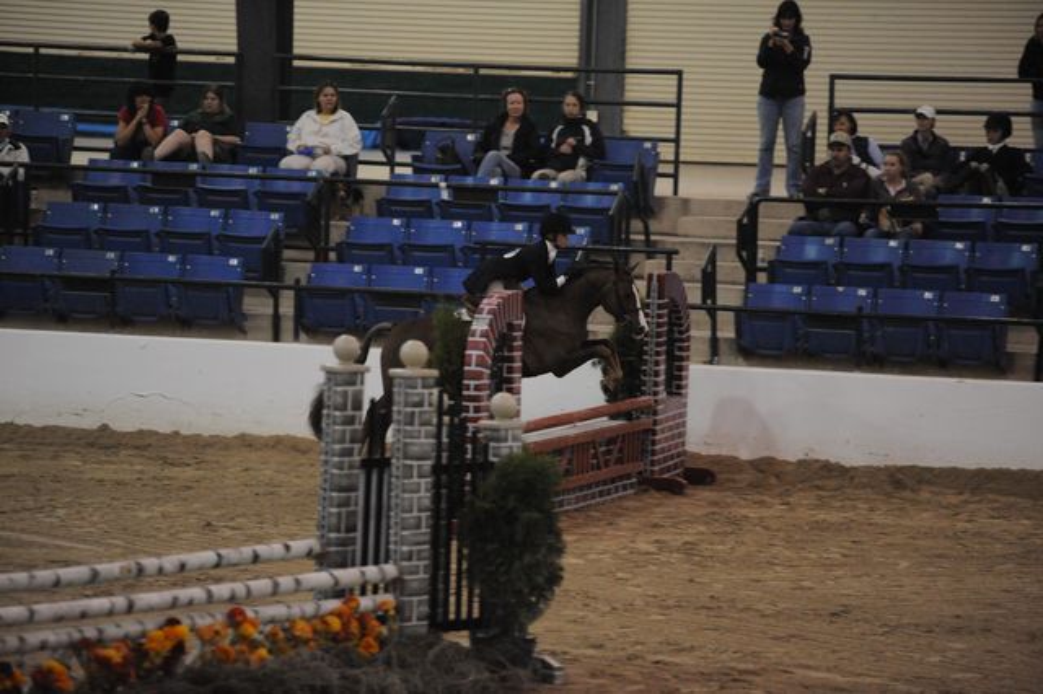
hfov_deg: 10.3
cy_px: 347
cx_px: 522
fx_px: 5791
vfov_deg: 6.9
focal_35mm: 200
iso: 6400
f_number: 2.8
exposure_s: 1/500
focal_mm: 200
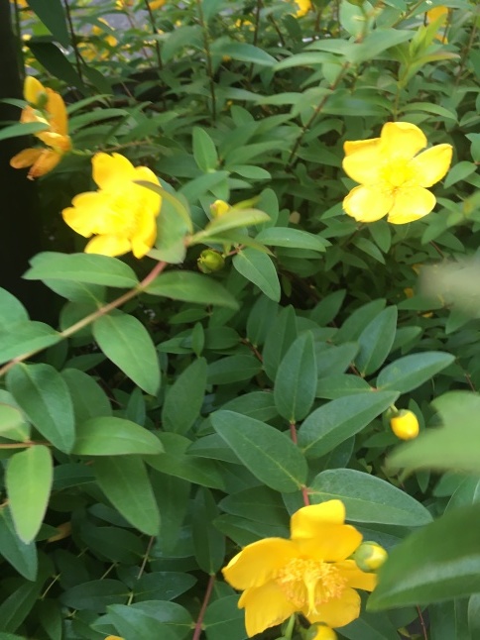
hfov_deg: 48.2
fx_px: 537
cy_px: 320
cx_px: 240
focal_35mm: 29
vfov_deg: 61.7
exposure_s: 1/30
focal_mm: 4.15
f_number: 2.2
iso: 50
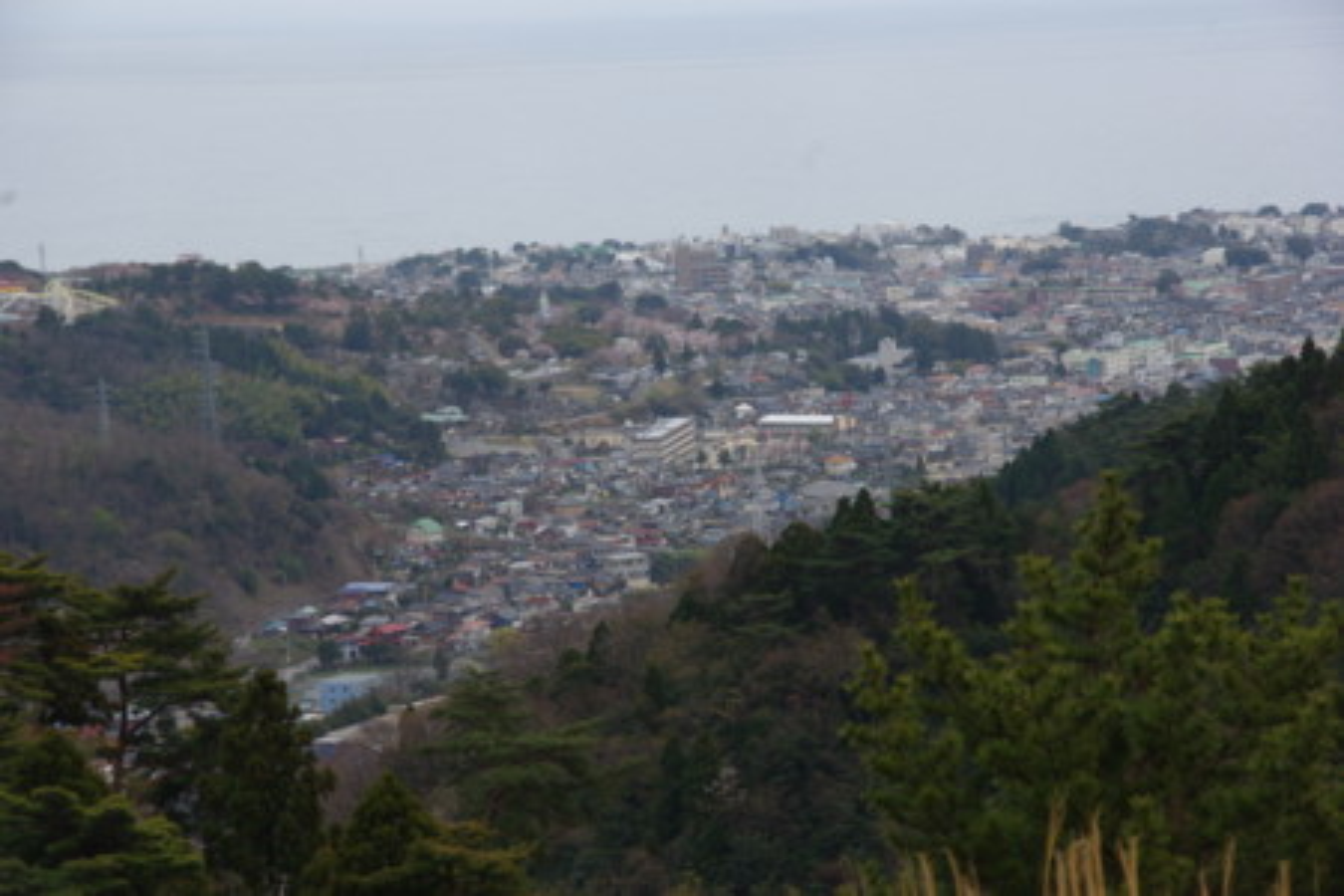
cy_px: 448
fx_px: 4181
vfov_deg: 12.2
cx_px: 672
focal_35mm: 112
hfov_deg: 18.3
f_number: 8
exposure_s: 1/180
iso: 100
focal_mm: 75
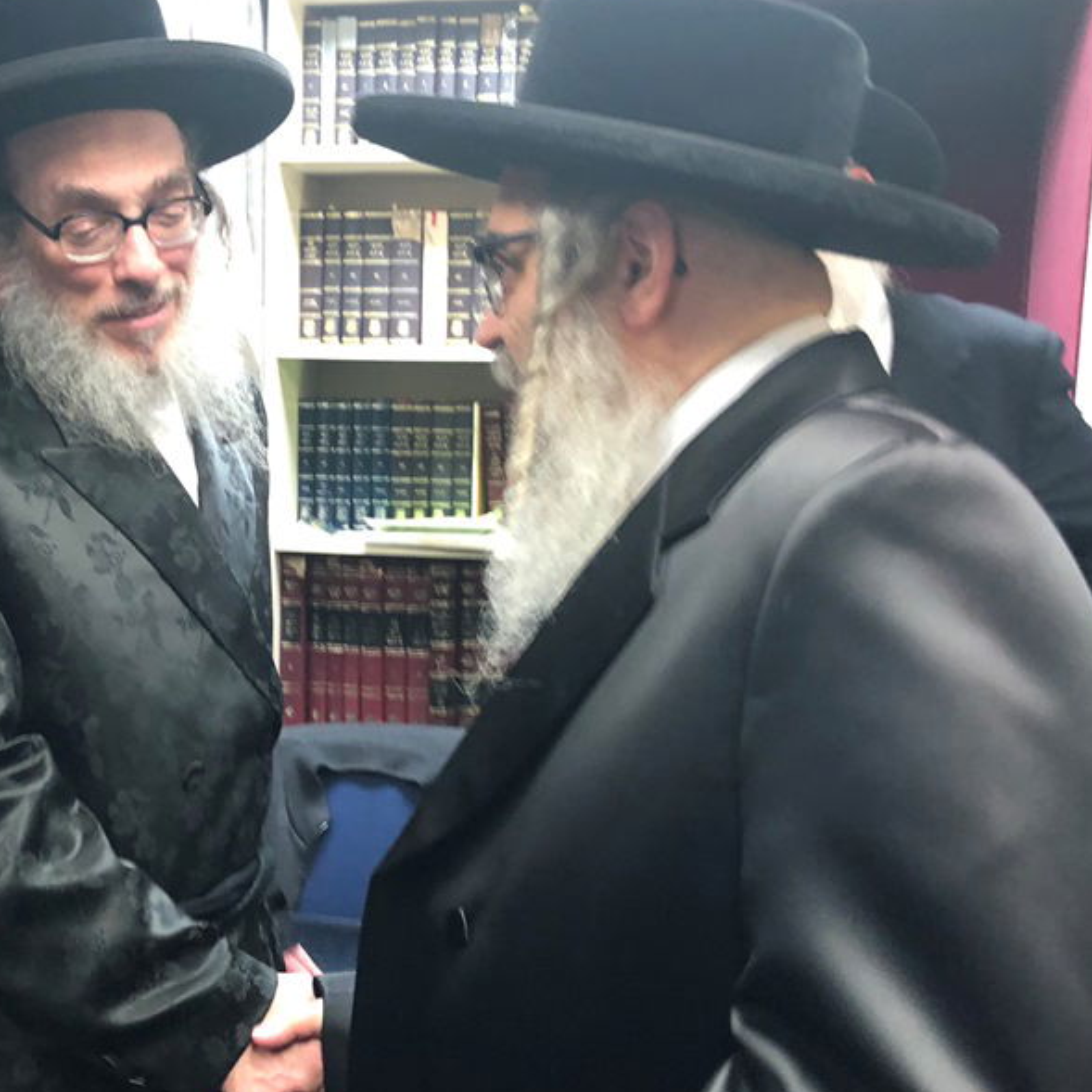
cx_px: 373
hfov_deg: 38.8
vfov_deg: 39.1
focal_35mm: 43
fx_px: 1535
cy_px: 599
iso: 100
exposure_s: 1/10
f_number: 1.8
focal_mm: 3.99
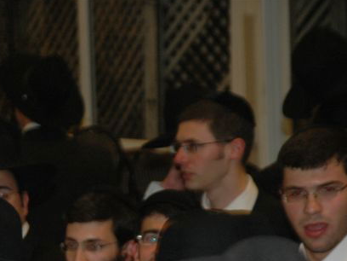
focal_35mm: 282
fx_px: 2827
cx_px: -54
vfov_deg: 5.3
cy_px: 286
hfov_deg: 7.0
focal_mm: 78
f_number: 5.6
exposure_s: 1/60
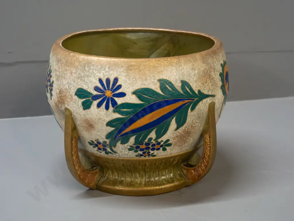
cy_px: 110
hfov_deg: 33.2
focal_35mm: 58
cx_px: 147
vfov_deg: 25.2
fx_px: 493
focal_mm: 29
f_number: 5.6
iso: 3200
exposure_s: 1/125
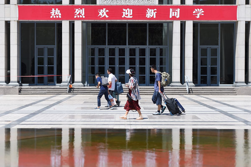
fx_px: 558
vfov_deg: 17.0
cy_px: 84
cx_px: 126
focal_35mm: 80
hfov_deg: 25.4
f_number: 2.8
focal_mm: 80
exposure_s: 1/8000
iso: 500
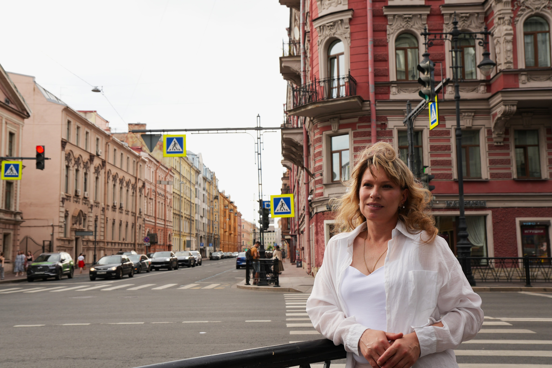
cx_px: 276
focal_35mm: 39
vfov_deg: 34.2
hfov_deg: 49.6
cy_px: 184
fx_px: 598
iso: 100
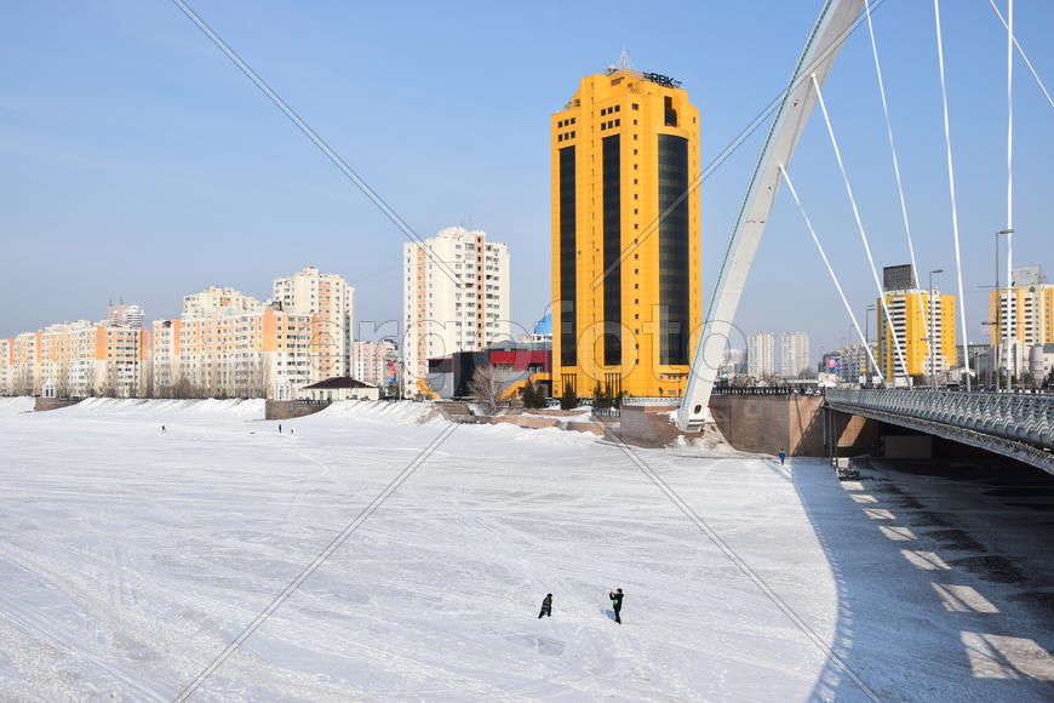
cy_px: 352
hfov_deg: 53.1
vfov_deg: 36.9
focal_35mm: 36
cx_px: 527
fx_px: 1054
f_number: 9
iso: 100
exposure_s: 1/250
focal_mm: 24
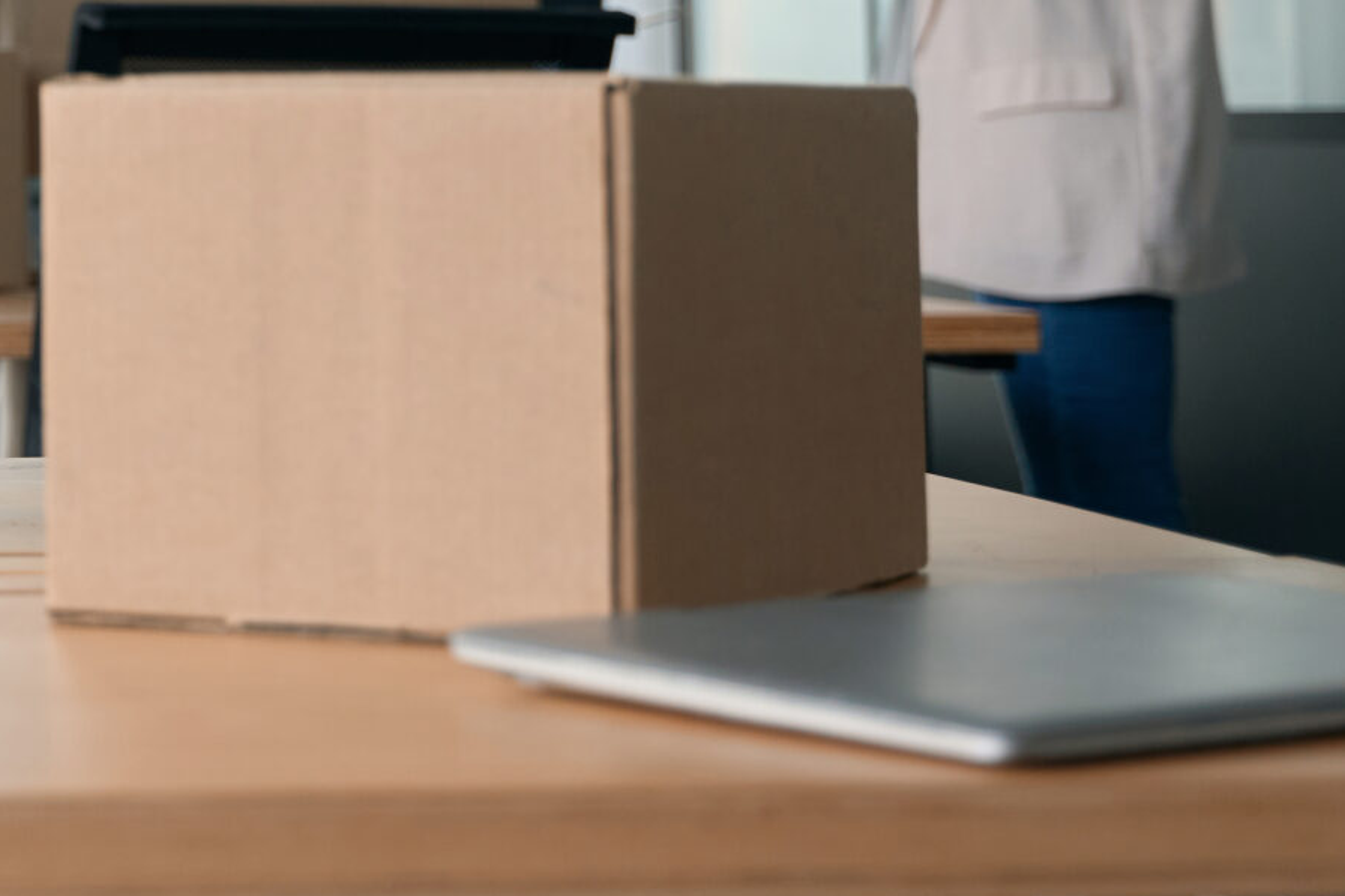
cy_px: -328
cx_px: -279
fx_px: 4568
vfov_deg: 10.9
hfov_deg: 16.1
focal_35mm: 122
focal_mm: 42.8
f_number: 3.2
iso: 400
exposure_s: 1/250
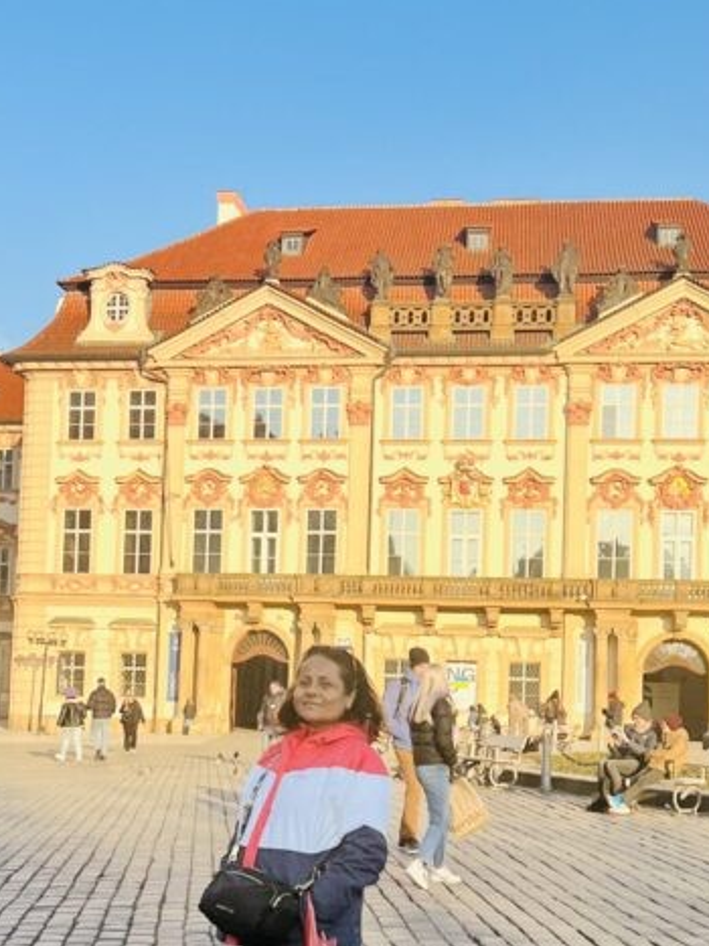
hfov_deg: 25.6
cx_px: 314
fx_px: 1557
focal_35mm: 57
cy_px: 606
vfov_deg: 33.6
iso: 50
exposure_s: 1/3257
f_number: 1.5
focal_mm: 5.7
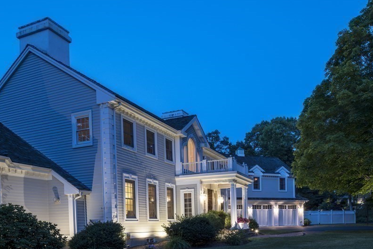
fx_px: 321
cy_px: 132
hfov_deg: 60.1
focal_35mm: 31
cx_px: 207
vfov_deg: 42.3
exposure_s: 6
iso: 100
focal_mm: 24
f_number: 13
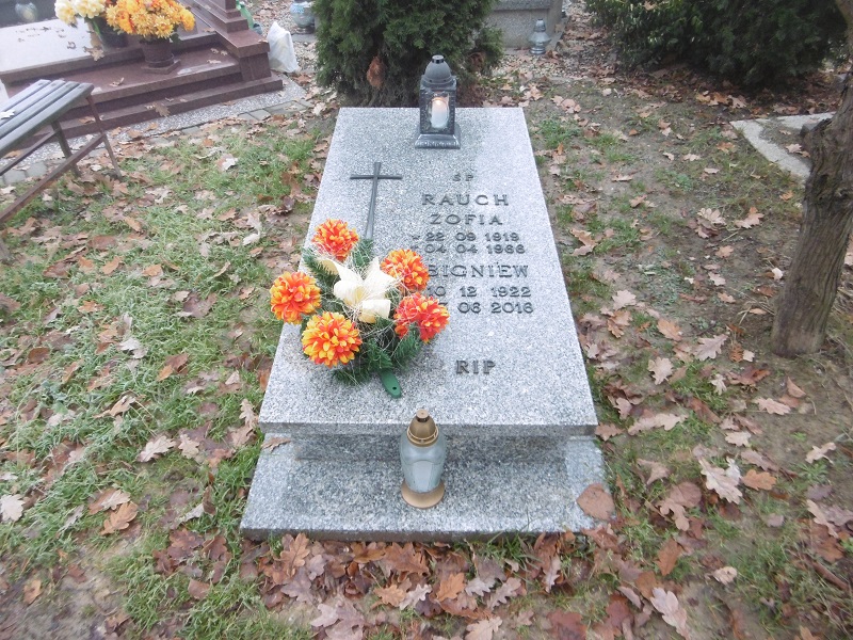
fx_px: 591
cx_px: 426
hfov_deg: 71.6
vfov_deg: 56.8
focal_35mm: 24
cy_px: 320
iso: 200
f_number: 3.1
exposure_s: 1/60
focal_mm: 4.3
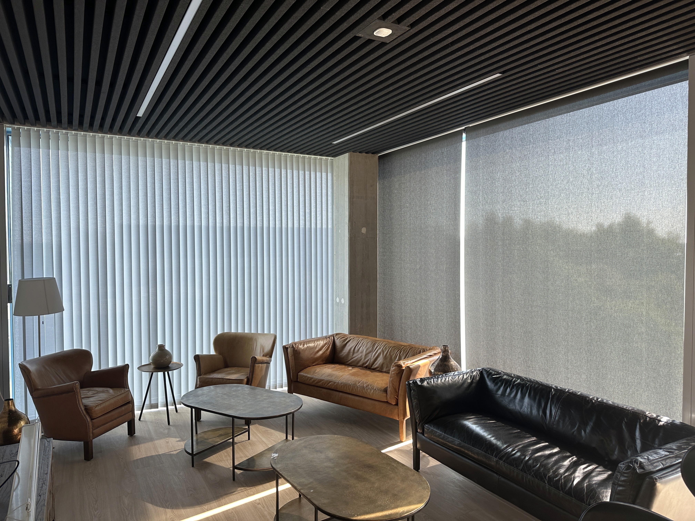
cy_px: 260
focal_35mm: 24
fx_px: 482
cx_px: 348
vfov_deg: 56.8
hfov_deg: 71.6
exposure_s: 1/121
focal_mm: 6.86
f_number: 1.78
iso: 64
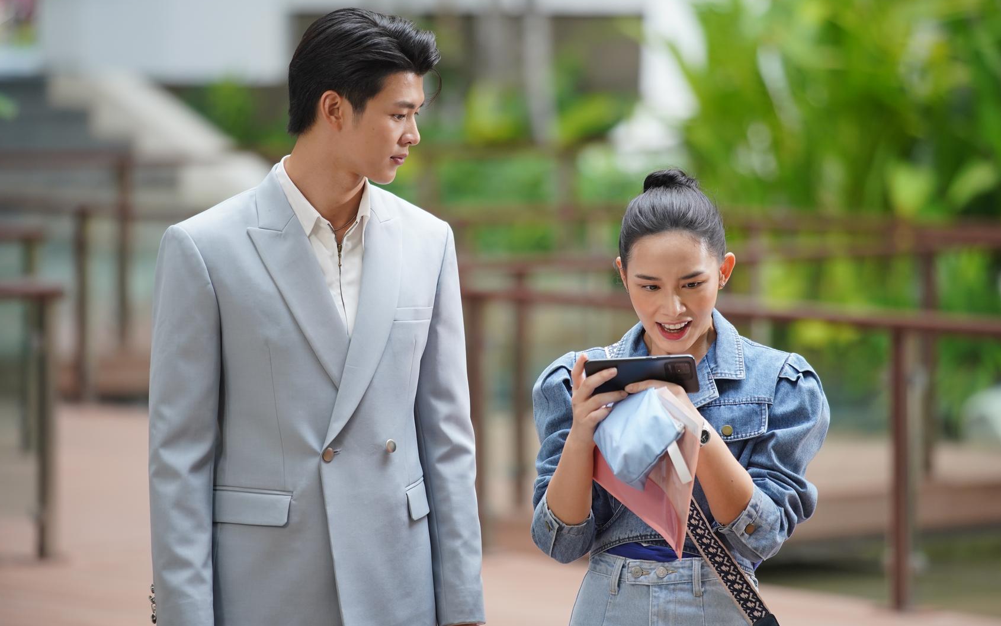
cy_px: 309
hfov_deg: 10.2
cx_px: 499
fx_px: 5592
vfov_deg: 6.4
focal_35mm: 205
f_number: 2.8
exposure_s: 1/320
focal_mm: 200
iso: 640
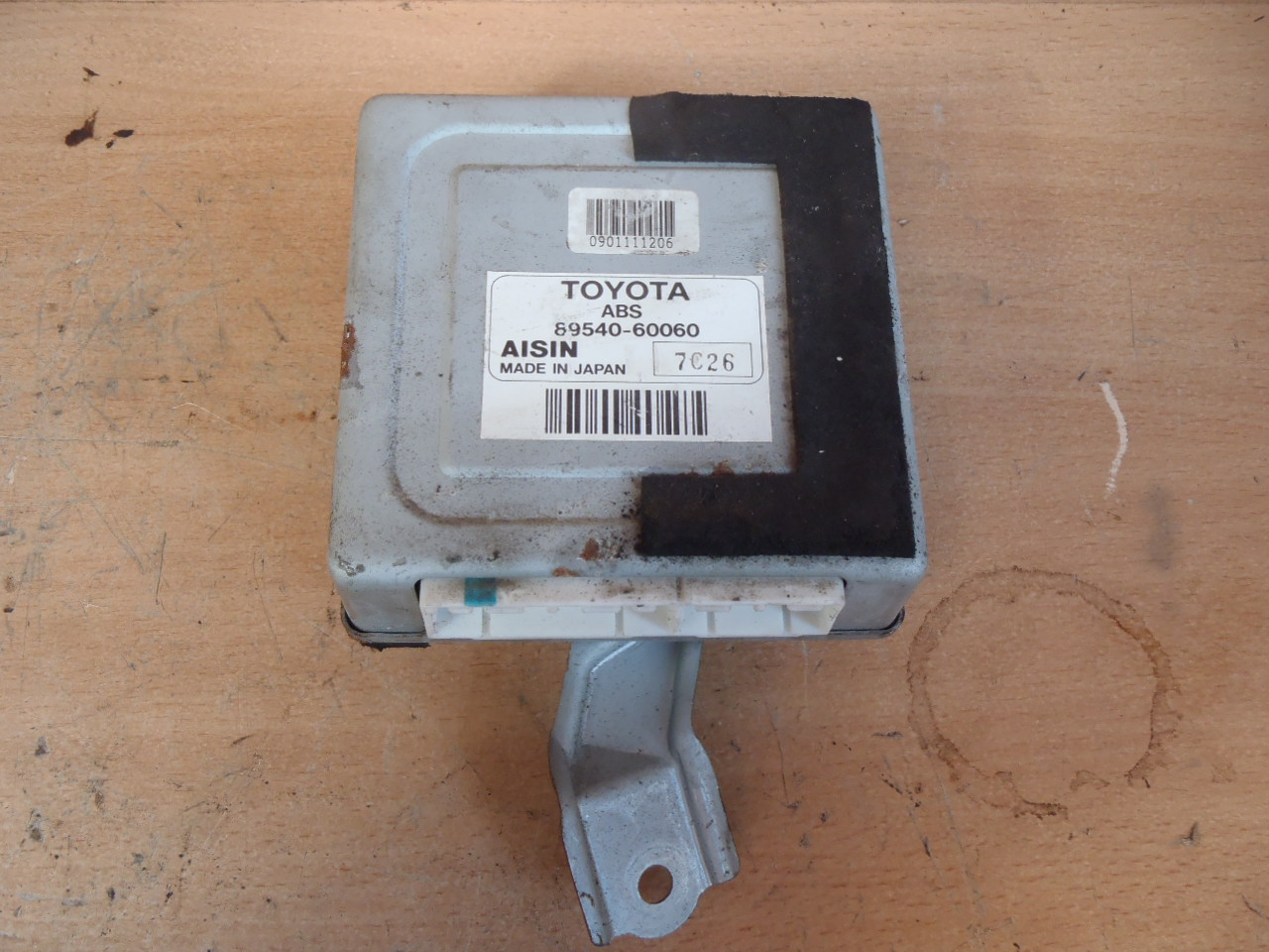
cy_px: 476
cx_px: 634
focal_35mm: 38
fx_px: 1393
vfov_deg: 37.7
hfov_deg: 49.0
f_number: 4.6
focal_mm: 6.83
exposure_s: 1/40
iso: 200
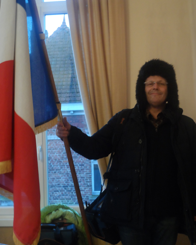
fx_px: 406
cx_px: 98
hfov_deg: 27.1
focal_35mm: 56
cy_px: 122
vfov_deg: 33.6
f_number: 4
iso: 400
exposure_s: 1/6
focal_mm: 8.7
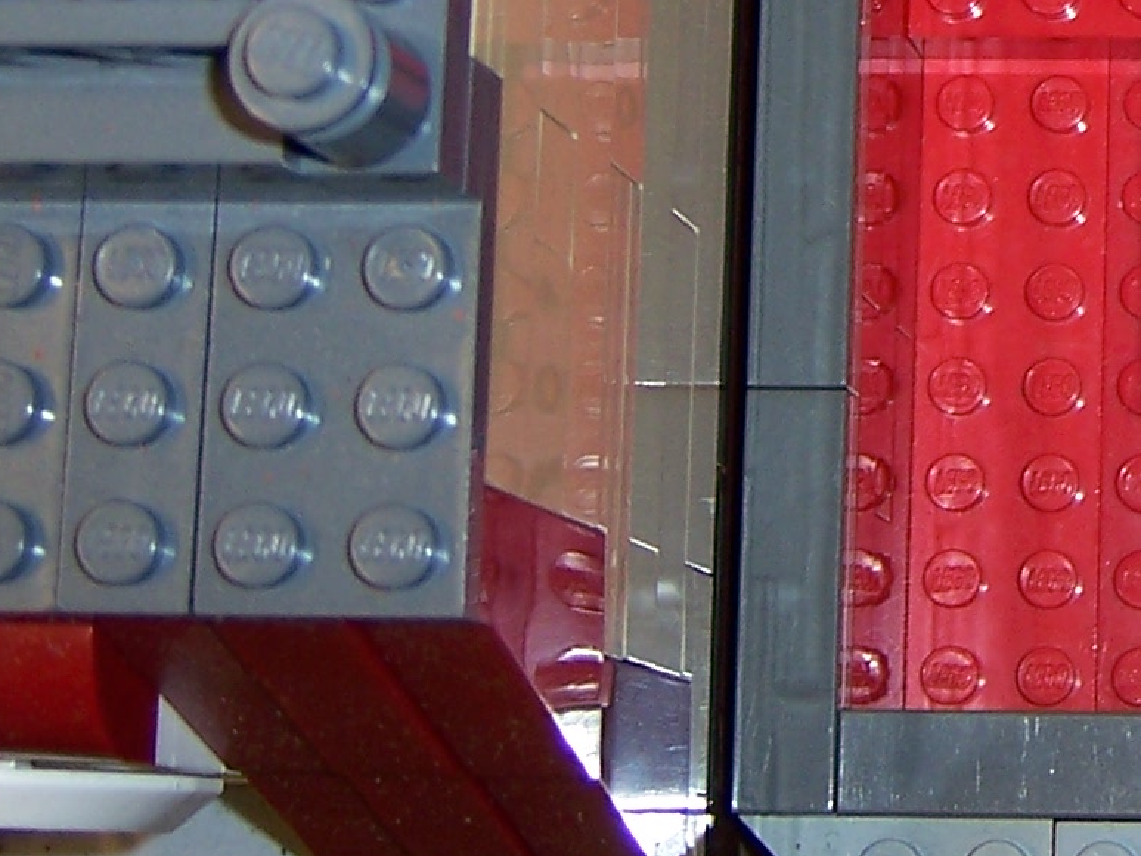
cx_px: 1342
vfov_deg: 12.1
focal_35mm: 120
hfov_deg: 15.8
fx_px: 3956
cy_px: -111
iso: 80
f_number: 2.8
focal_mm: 6.2
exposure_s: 1/60
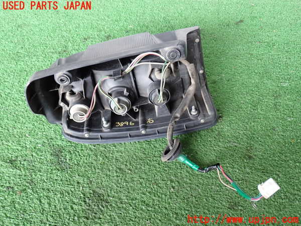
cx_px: 150
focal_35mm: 32
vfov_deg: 44.2
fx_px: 278
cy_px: 113
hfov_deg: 56.8
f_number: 2.4
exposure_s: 1/30
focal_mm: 5.79
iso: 500
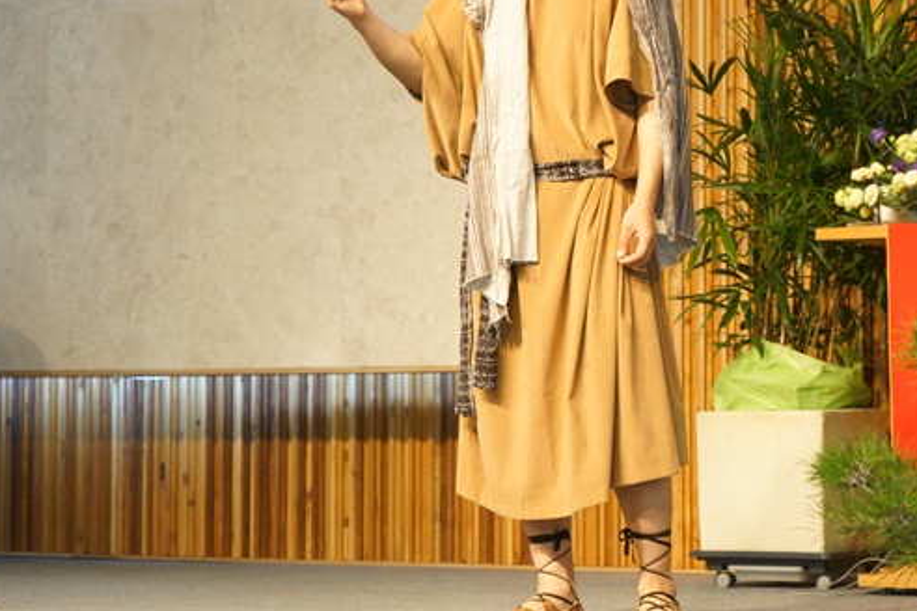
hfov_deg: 16.0
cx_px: 636
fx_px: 3260
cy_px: 142
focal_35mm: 128
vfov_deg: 10.7
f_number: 5.6
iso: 3200
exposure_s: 1/80
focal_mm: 70
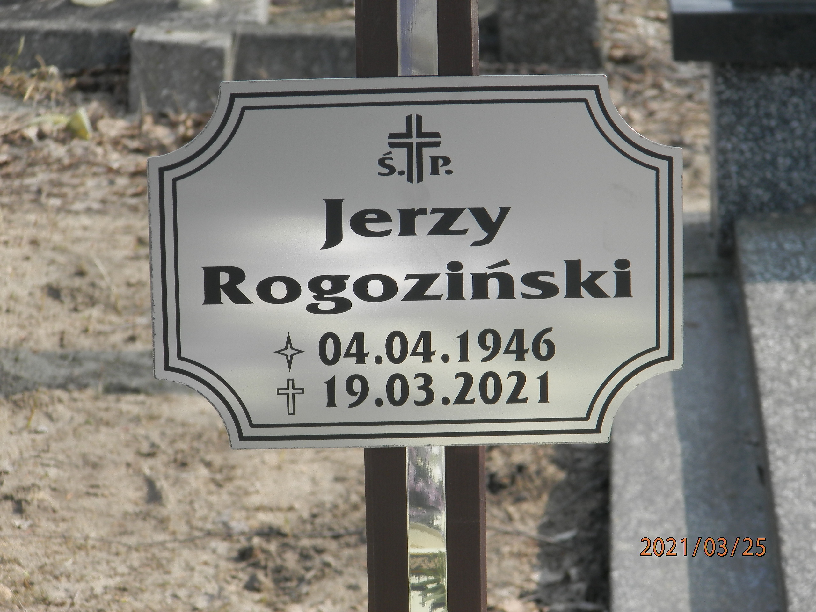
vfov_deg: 8.2
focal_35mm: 180
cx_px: 408
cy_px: 306
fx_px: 4243
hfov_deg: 11.0
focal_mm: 32.1
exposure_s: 1/200
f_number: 5.1
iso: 80
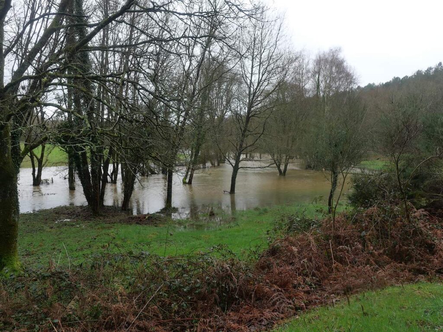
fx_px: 307
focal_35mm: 24
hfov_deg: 71.6
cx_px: 222
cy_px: 166
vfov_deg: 56.8
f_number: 3.2
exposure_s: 1/250
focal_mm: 12
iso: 200
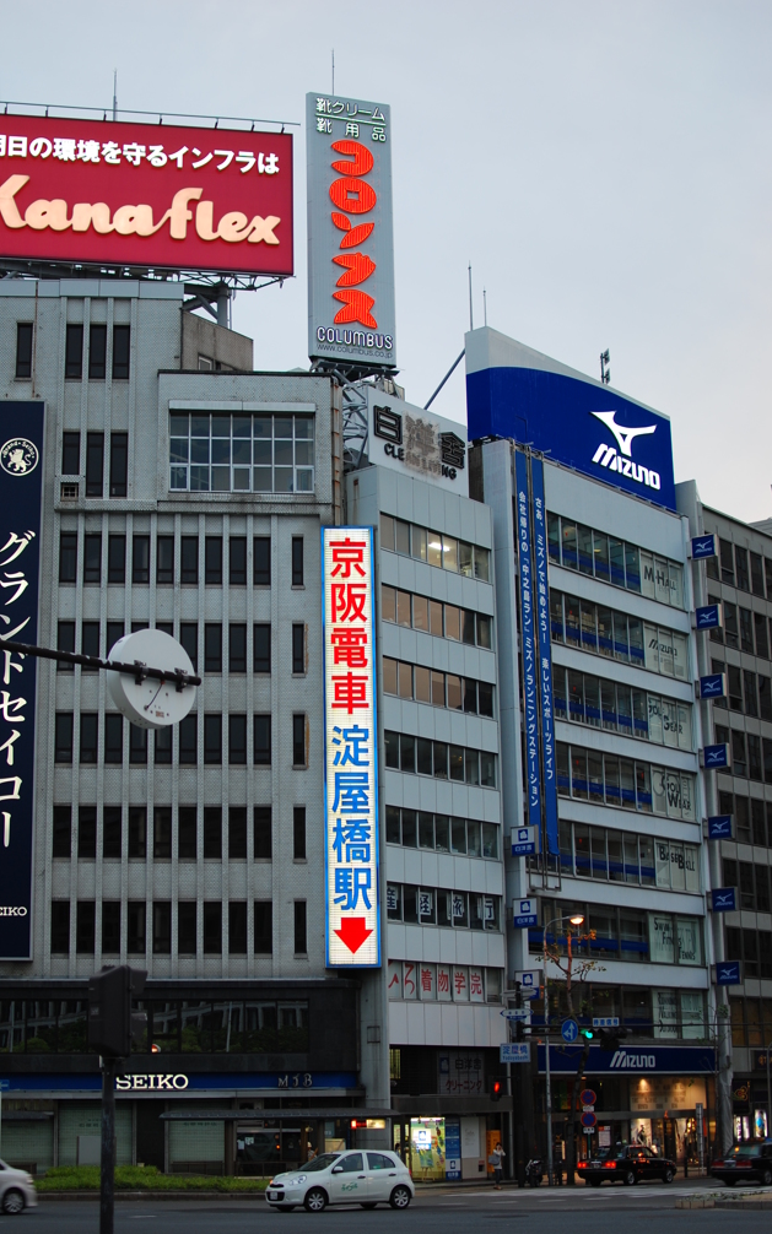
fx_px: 1835
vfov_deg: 37.2
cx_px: 355
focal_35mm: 55
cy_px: 621
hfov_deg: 23.8
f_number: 2.2
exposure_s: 1/60
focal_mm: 35
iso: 100
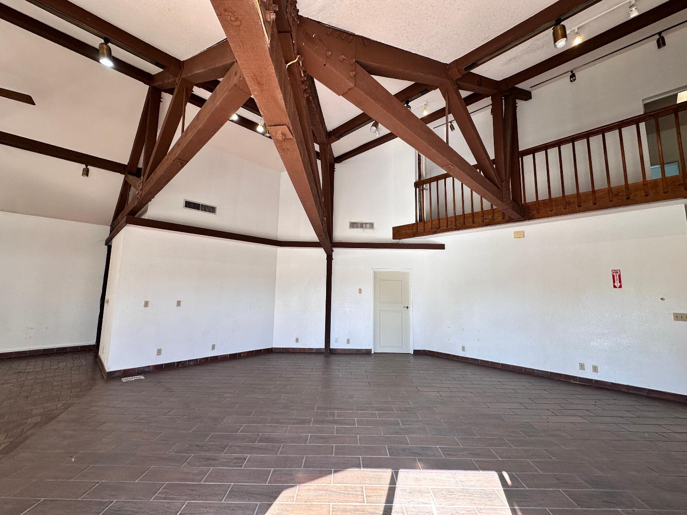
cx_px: 344
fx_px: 278
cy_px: 258
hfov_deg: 102.1
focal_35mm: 14
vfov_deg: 85.7
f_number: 2.2
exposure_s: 1/120
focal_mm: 2.22
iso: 64
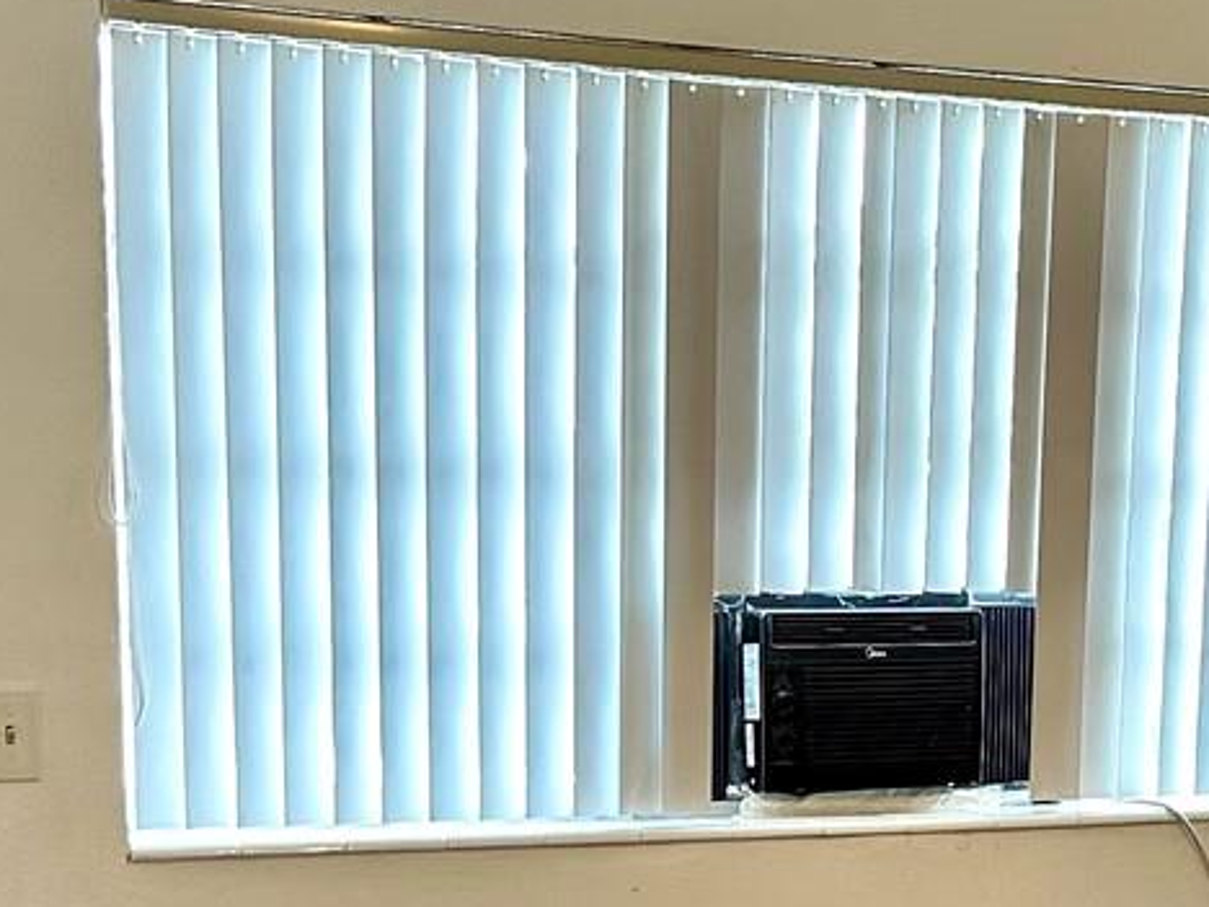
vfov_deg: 17.3
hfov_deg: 23.8
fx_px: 2864
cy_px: 1057
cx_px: 648
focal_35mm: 82
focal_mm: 6.86
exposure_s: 1/120
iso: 200
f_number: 1.78
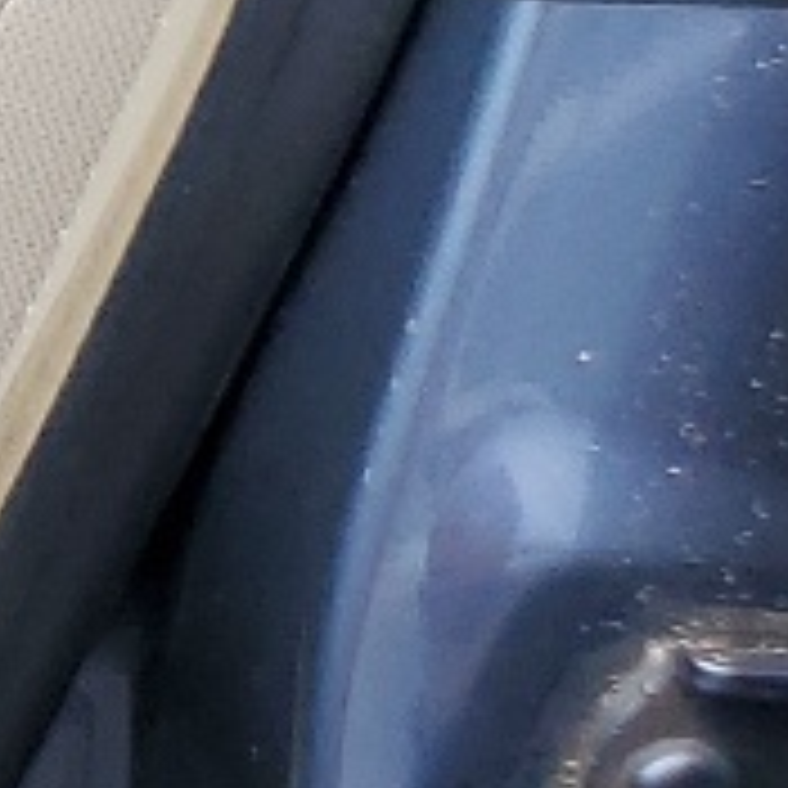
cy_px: -347
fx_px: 5408
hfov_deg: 6.4
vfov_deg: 8.2
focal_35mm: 210
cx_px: -2567
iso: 50
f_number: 1.5
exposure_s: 1/1667
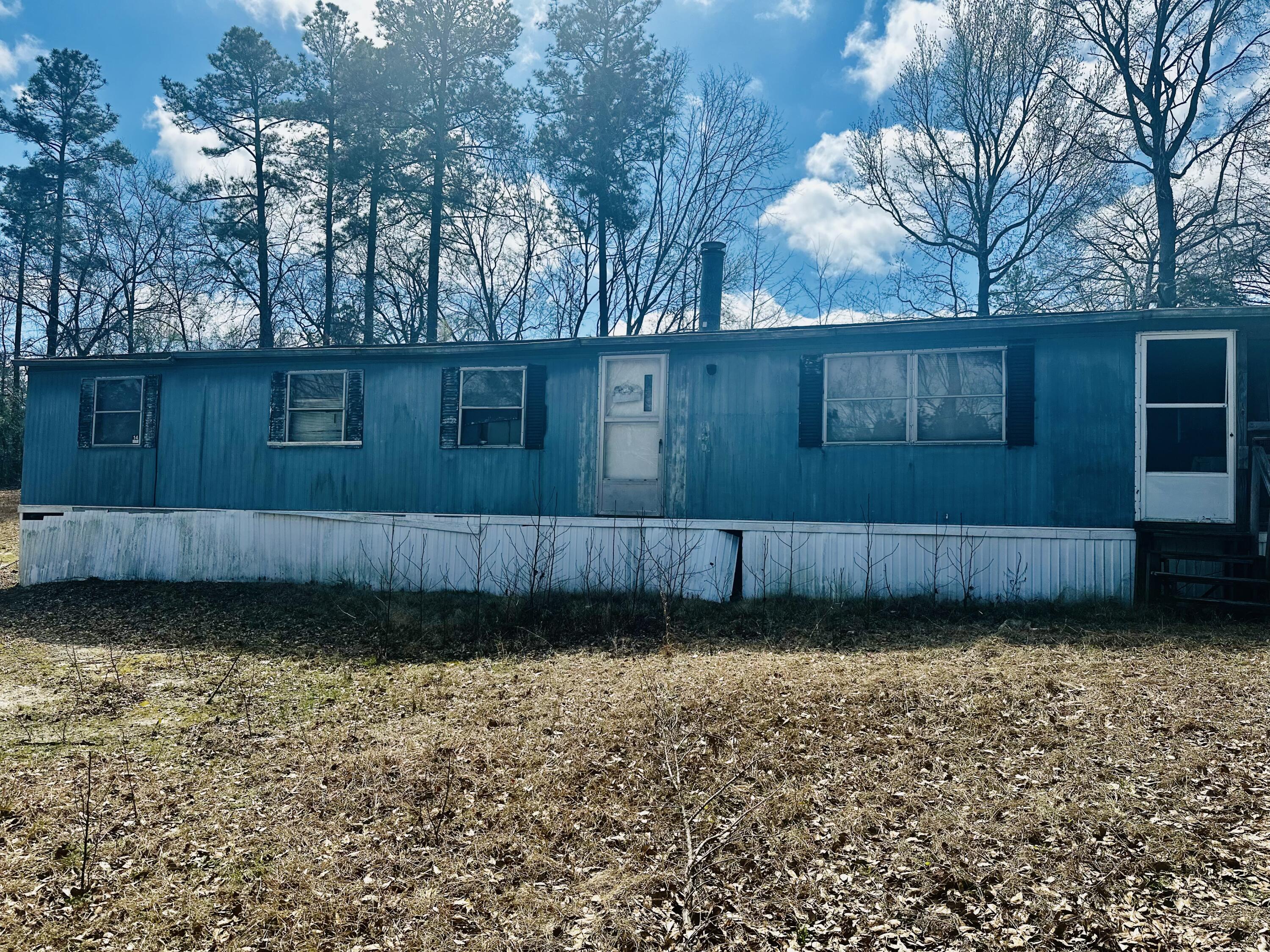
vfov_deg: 56.8
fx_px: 881
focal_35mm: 24
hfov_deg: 71.6
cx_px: 635
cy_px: 476
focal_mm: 6.86
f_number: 1.78
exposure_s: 1/5525
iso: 80
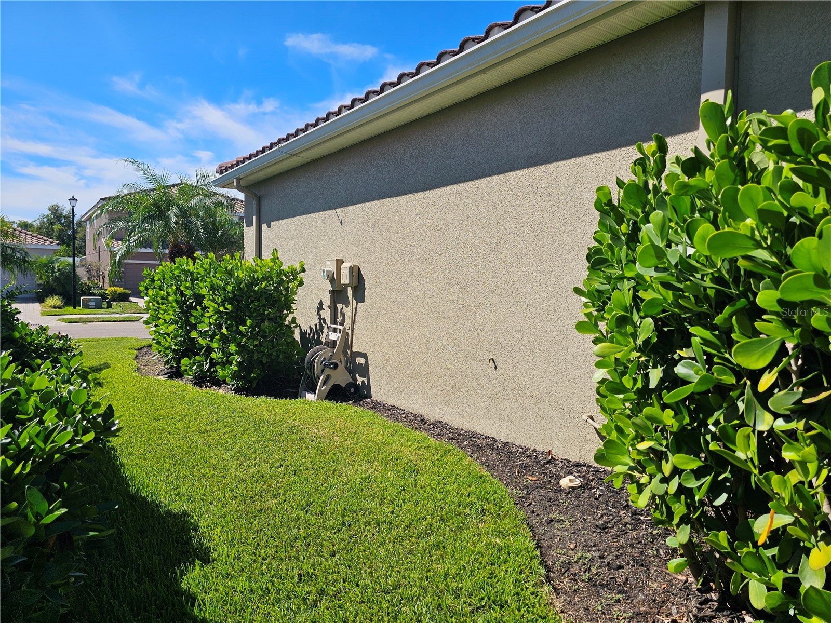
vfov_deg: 58.9
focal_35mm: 23
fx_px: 552
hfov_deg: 73.9
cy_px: 312
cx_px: 416
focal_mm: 6.3
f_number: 1.7
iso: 10
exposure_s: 1/895
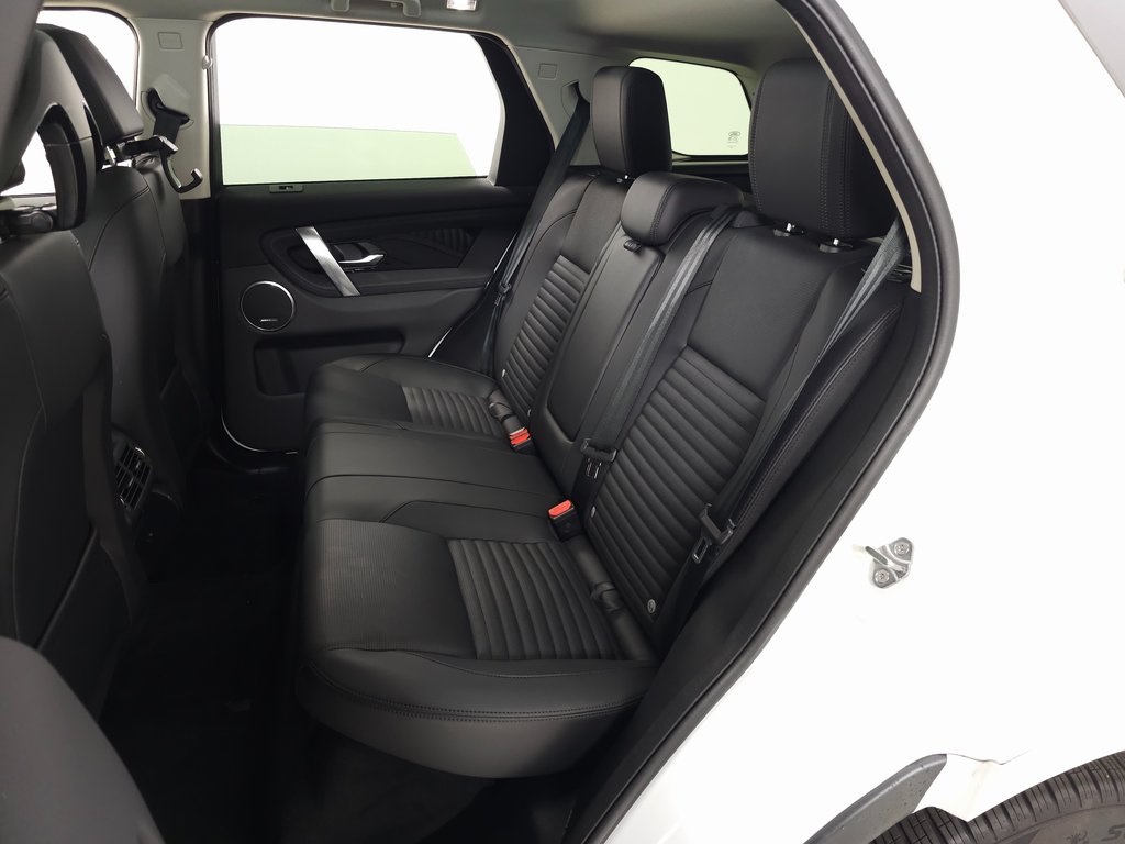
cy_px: 422
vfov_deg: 58.9
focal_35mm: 23
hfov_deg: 73.9
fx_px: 747
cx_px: 562
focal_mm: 6.3
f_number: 1.7
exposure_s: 1/60
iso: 200
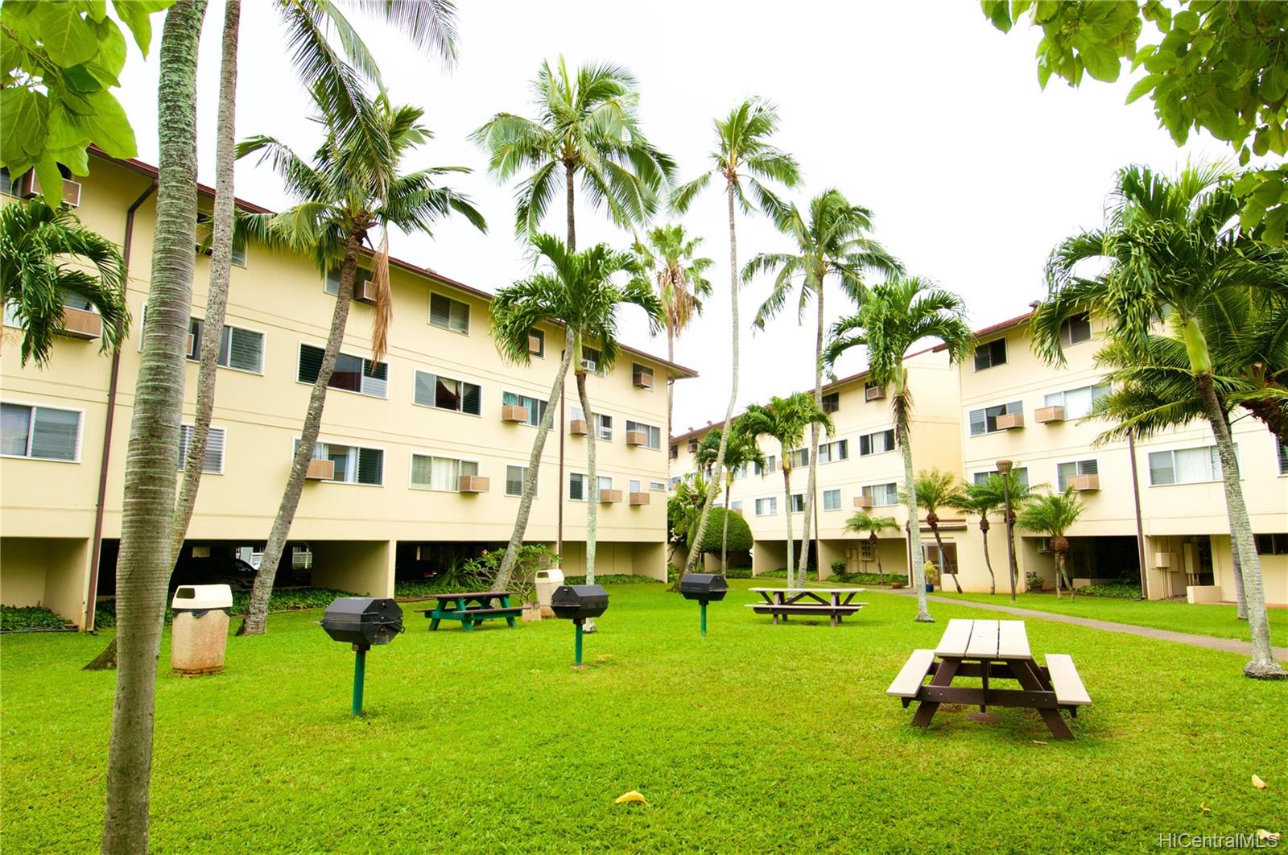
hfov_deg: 81.3
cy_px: 428
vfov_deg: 59.3
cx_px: 644
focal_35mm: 21
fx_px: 750
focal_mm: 14
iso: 200
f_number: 10
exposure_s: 1/125
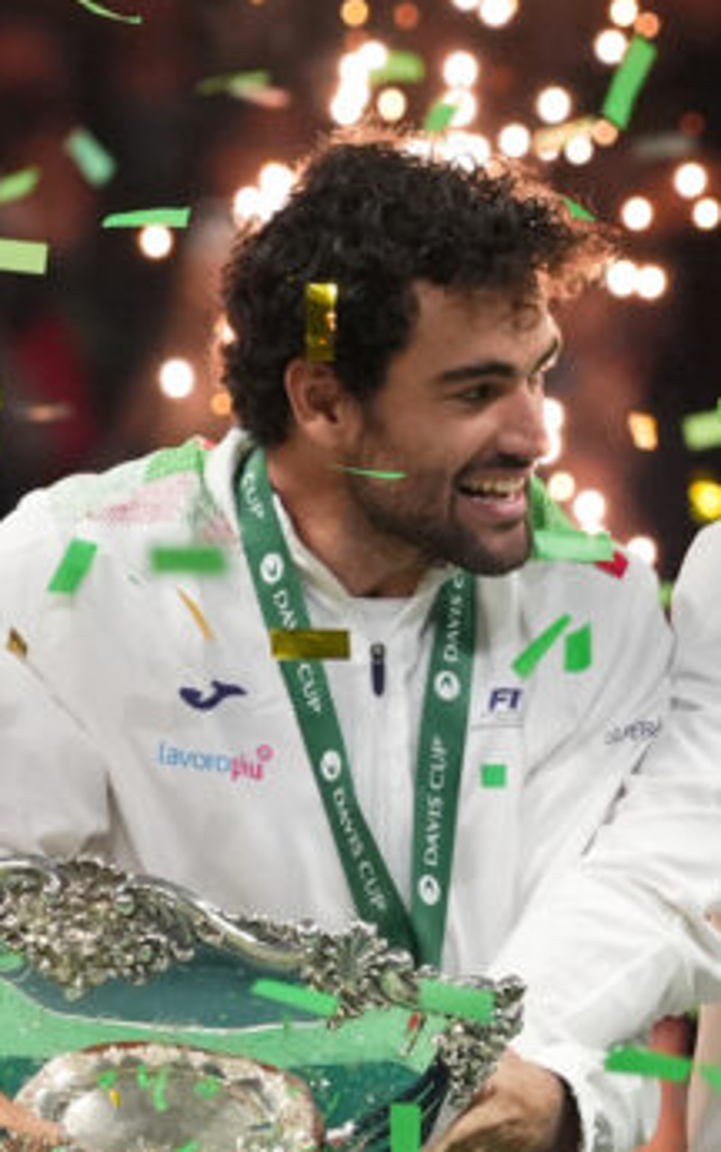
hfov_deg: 2.7
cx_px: 270
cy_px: 708
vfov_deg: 4.3
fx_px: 15292
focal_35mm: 487
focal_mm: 165
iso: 2500
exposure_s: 1/1250
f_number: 3.2
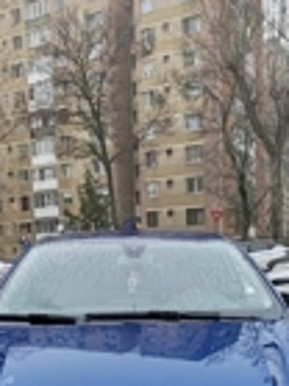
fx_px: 513
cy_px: 305
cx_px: 147
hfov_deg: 31.5
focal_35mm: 46
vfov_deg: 39.7
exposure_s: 1/360
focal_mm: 1.96
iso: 50
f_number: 2.2
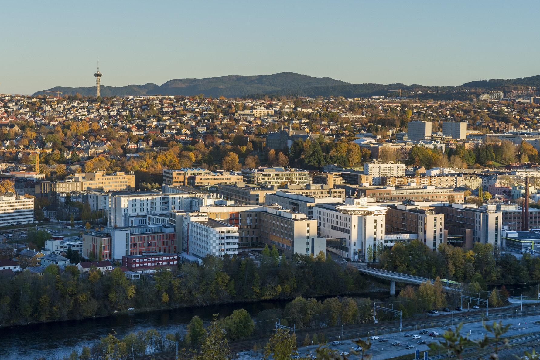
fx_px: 1080
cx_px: 269
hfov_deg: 28.1
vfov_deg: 18.9
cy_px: 162
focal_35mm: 72
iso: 125
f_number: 8
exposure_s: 1/160
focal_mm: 64
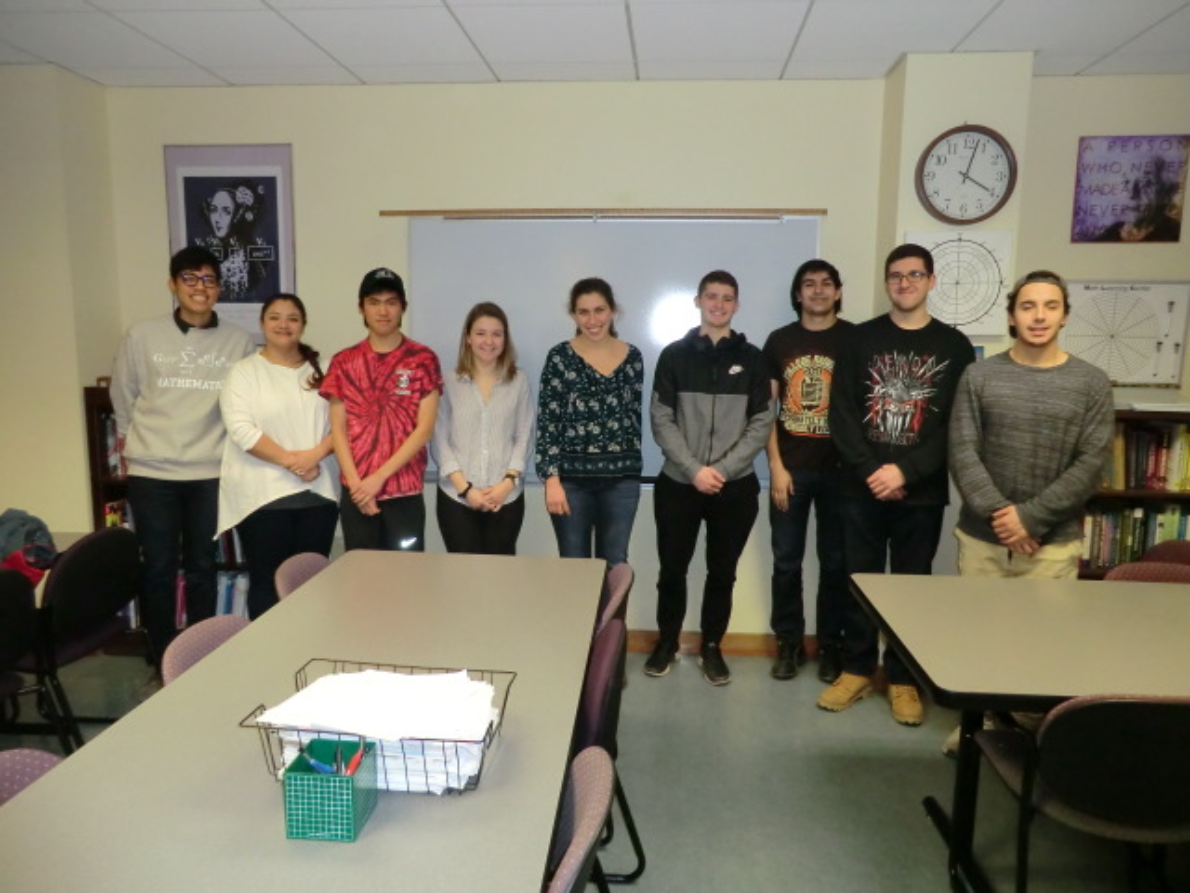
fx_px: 825
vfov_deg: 56.8
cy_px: 446
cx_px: 595
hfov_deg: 71.6
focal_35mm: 24
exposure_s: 1/60
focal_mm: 4.3
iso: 400
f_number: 3.2
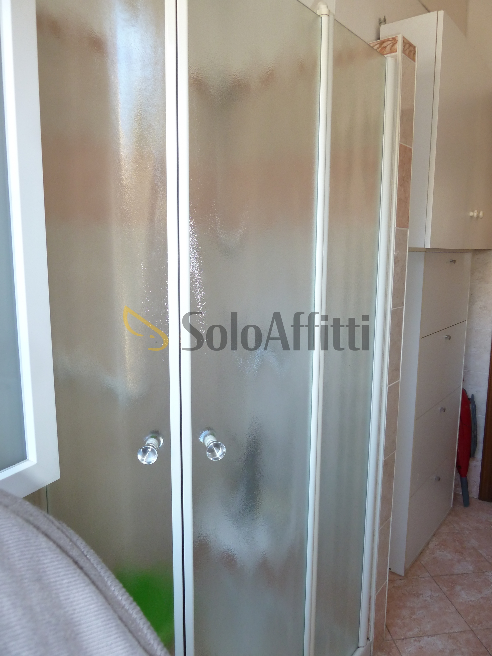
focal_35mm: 25
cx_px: 246
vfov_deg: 69.4
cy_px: 328
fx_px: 474
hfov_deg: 54.9
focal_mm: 4.1
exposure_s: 1/30
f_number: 3.3
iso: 160
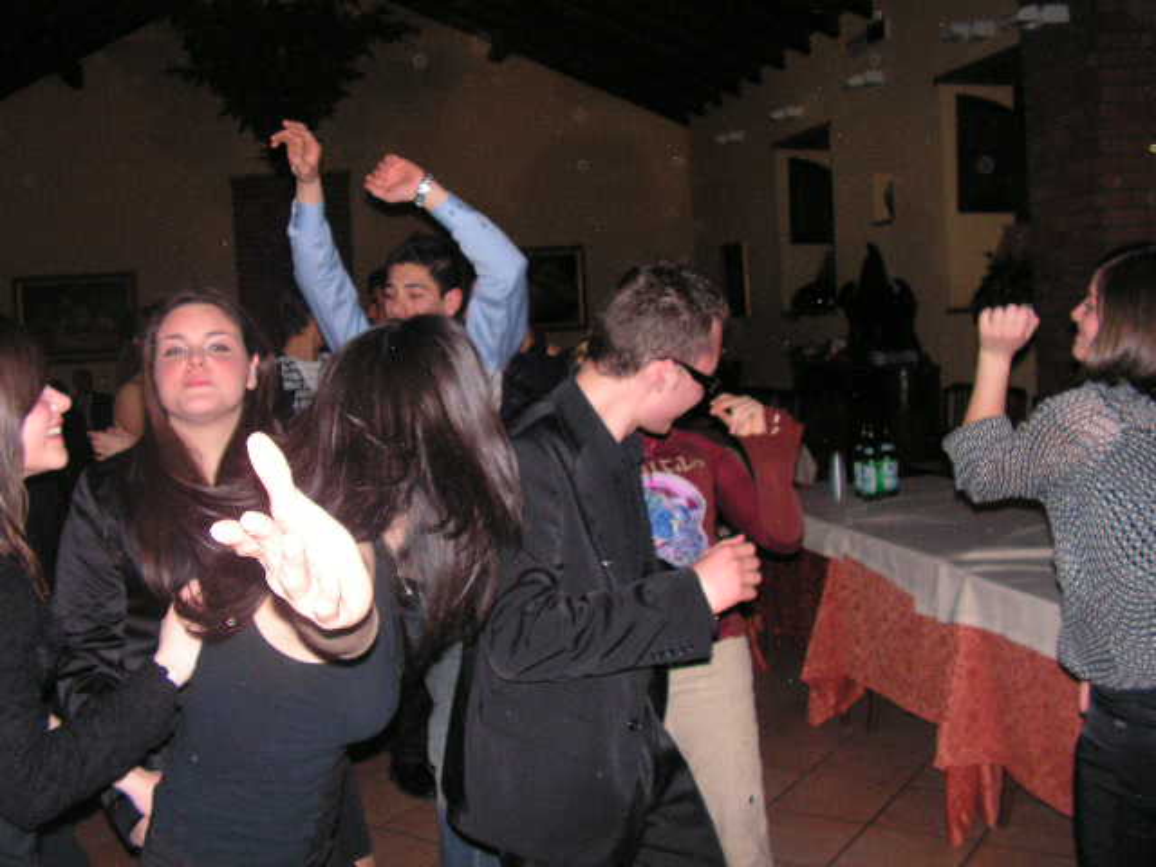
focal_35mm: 36
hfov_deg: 51.4
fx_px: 1202
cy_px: 434
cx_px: 578
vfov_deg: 39.7
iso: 200
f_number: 3.2
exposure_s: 1/40
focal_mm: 6
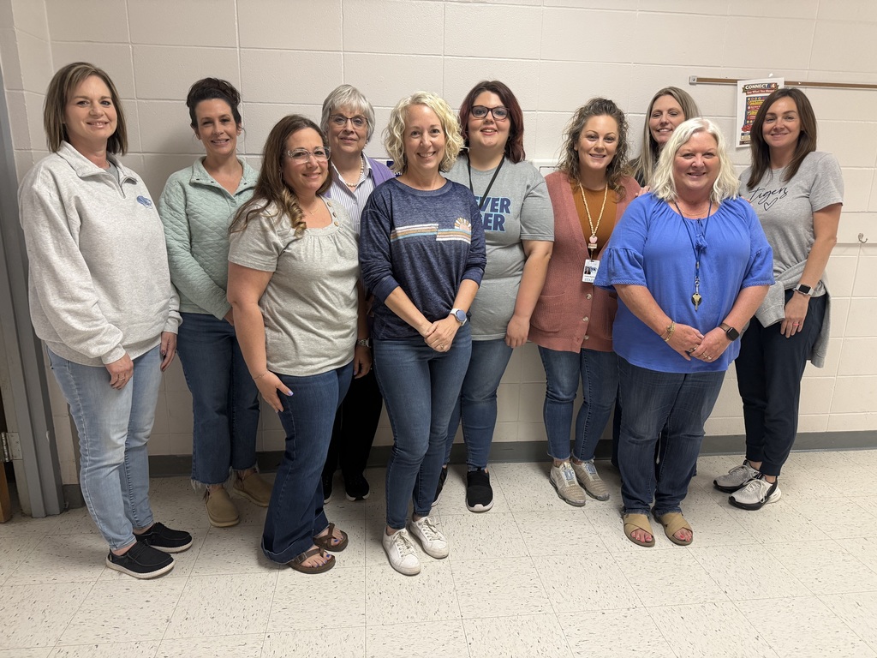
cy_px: 329
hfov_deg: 71.6
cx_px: 438
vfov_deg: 56.8
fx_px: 608
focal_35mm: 24
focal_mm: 6.76
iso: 250
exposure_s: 1/60
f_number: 1.78
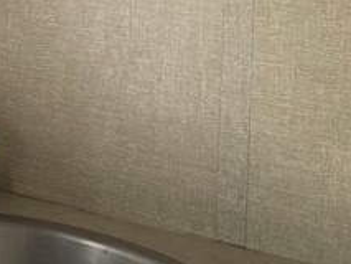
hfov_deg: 14.2
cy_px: -198
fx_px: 1217
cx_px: -307
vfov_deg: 11.5
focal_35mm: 120
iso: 32
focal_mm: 5.1
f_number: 1.6
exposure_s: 1/615
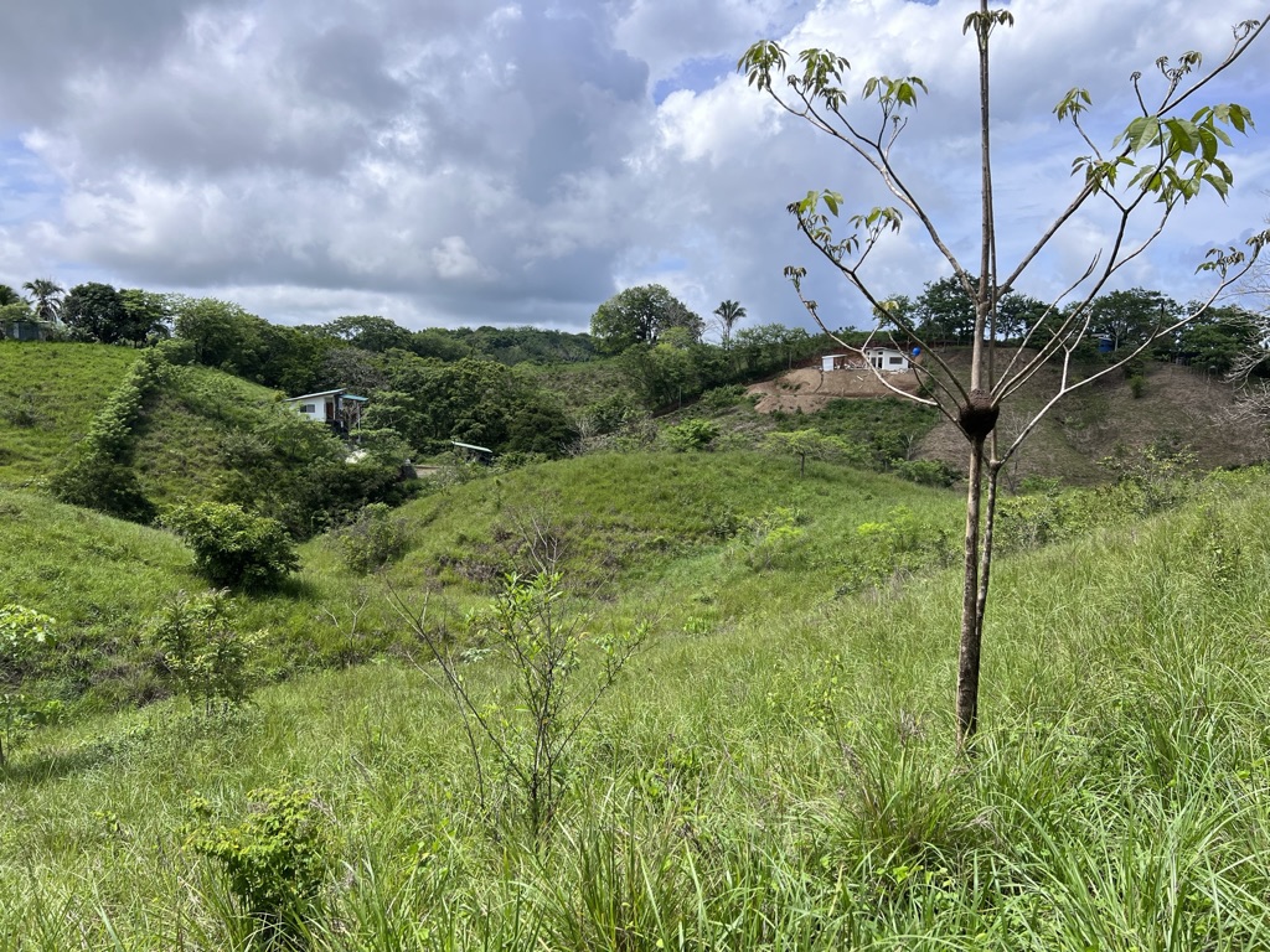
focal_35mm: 26
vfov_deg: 53.1
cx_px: 635
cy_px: 476
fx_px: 954
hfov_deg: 67.3
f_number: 1.5
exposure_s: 1/4274
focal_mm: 5.7
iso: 50
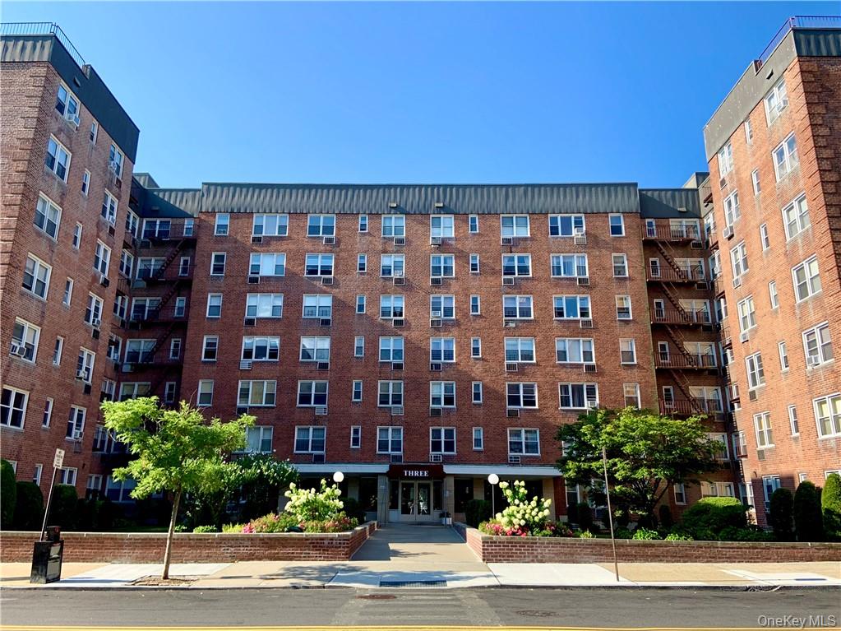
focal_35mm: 26
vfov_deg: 53.1
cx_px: 420
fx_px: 632
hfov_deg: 67.3
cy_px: 316
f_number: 1.8
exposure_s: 1/1001
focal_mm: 4.25
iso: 25
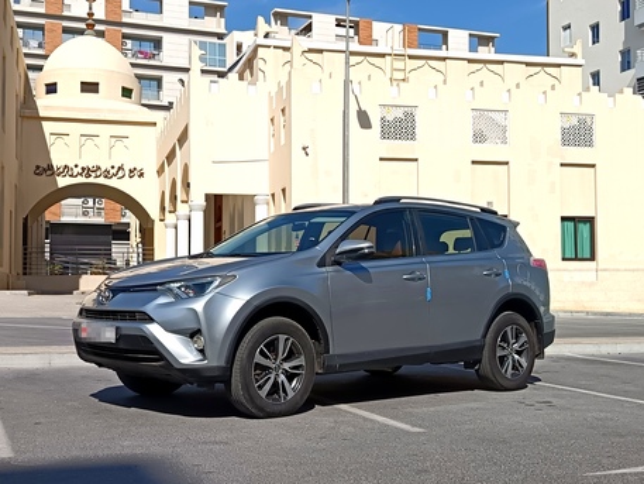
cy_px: 242
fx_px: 893
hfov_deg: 39.6
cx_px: 322
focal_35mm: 48
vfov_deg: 30.3
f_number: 1.75
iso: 100
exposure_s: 1/893
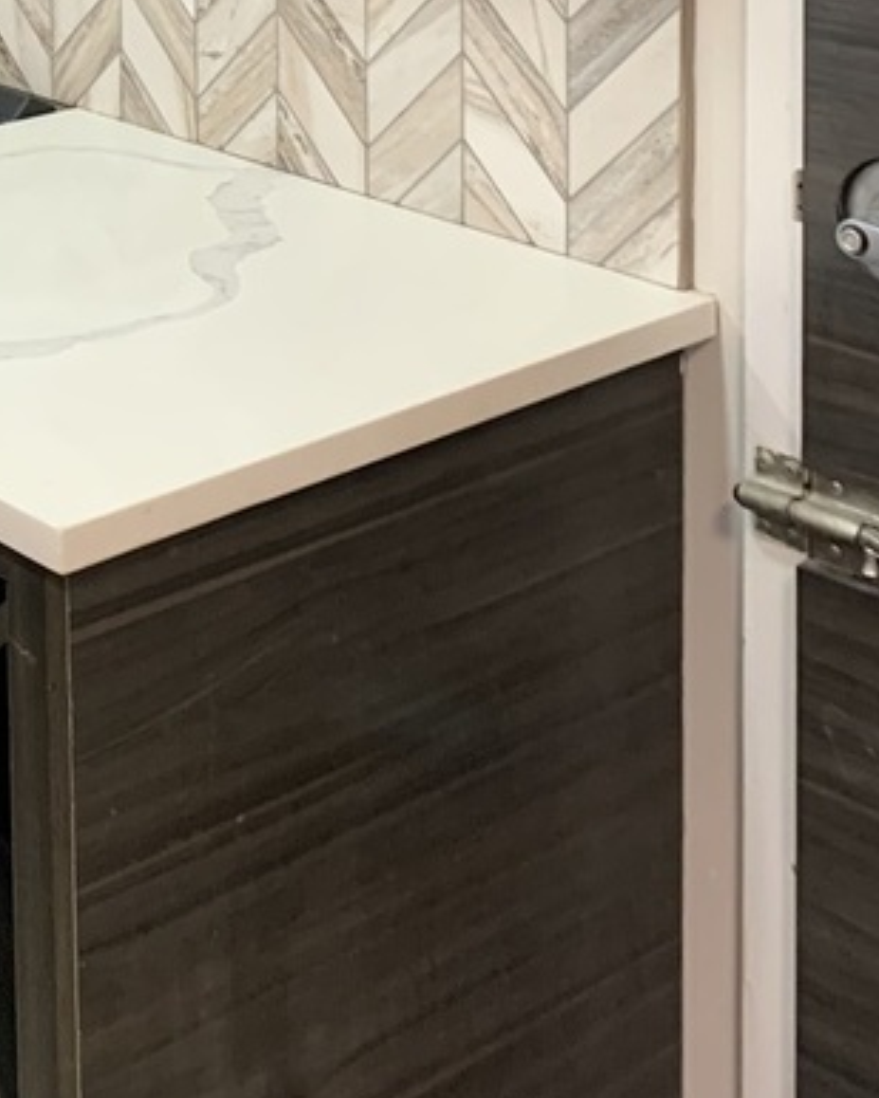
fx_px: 2308
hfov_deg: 19.9
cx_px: -245
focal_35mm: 71
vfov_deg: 23.9
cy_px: -287
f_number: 1.8
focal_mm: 4.25
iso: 200
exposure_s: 1/60
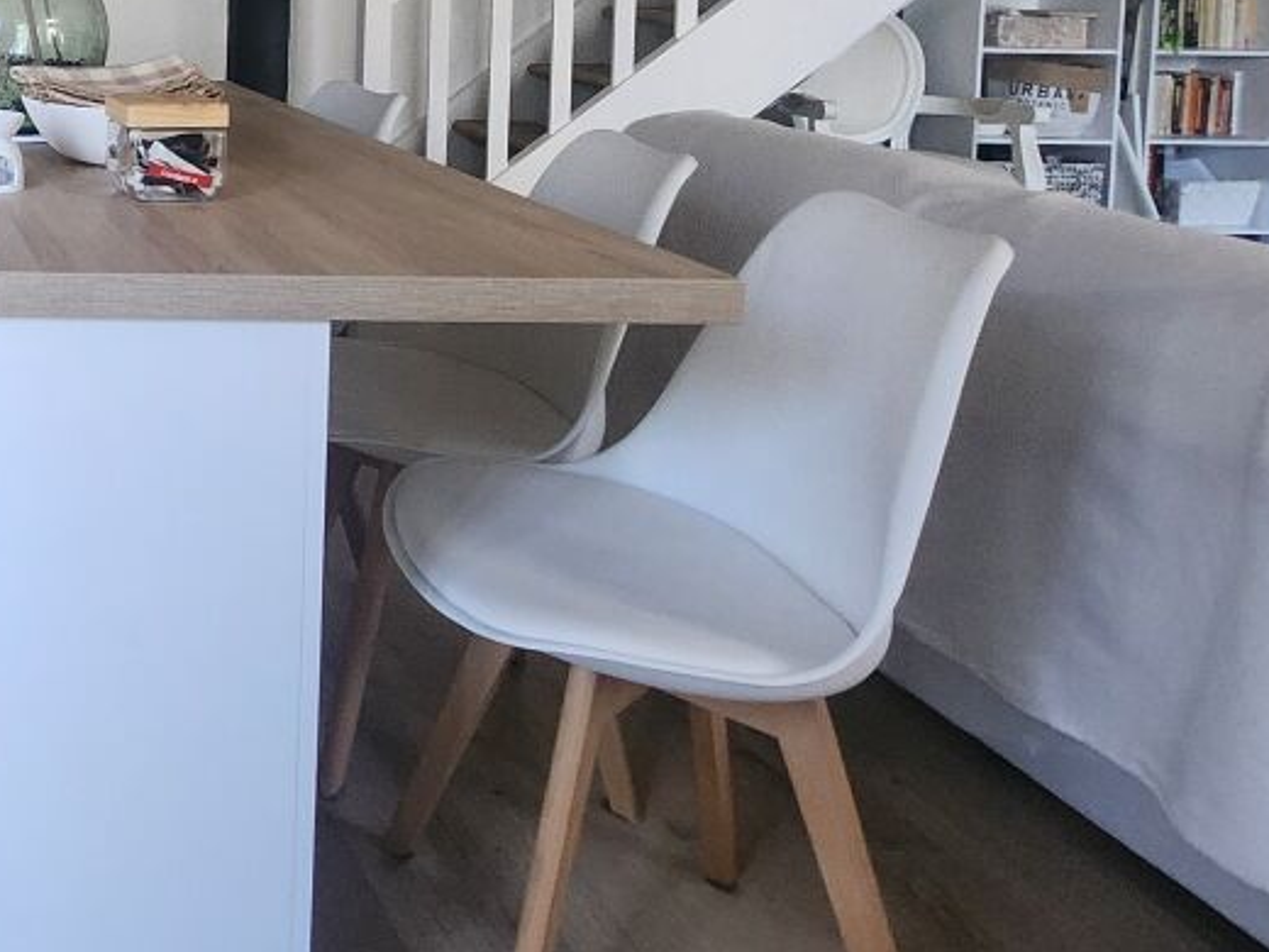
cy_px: -29
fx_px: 1320
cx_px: -149
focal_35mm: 36
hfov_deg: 40.6
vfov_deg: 35.4
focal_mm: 1.74
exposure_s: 1/50
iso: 400
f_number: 2.2
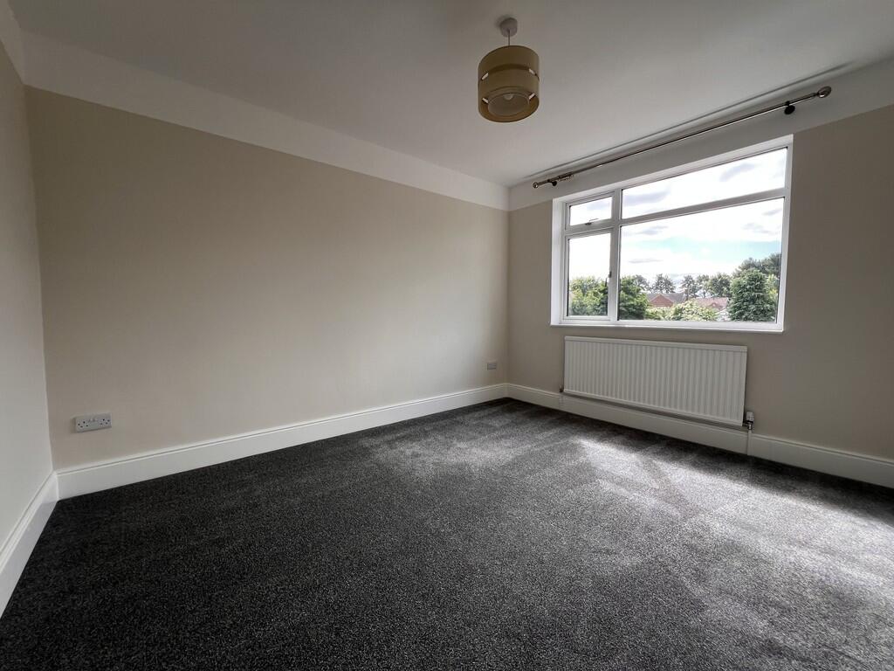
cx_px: 447
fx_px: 336
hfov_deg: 106.2
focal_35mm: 13
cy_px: 336
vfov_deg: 89.9
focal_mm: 1.57
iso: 32
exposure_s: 1/190
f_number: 1.8
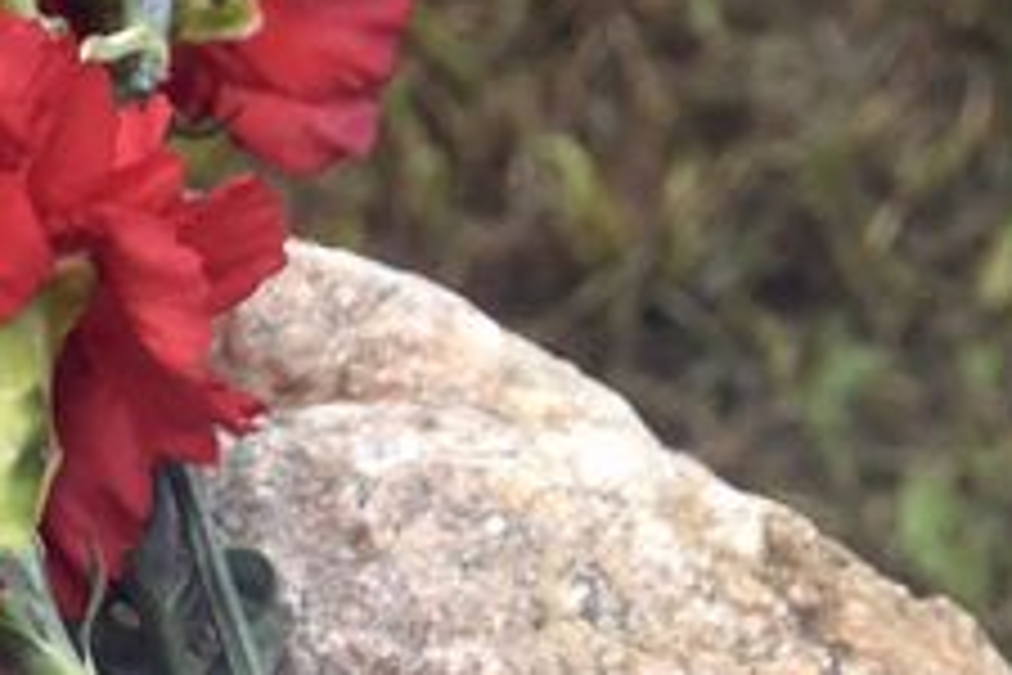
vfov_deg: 3.6
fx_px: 10485
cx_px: -387
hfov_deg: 5.5
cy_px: 1735
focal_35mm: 373
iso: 400
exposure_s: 1/1000
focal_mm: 32
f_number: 4.2
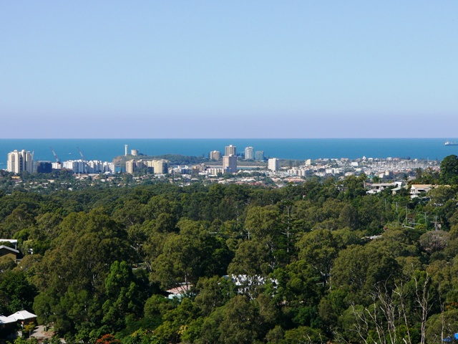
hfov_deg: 13.3
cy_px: 172
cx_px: 229
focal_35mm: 148
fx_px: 1958
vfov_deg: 10.0
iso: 50
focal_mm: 24.6
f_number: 4.6
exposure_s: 1/1000
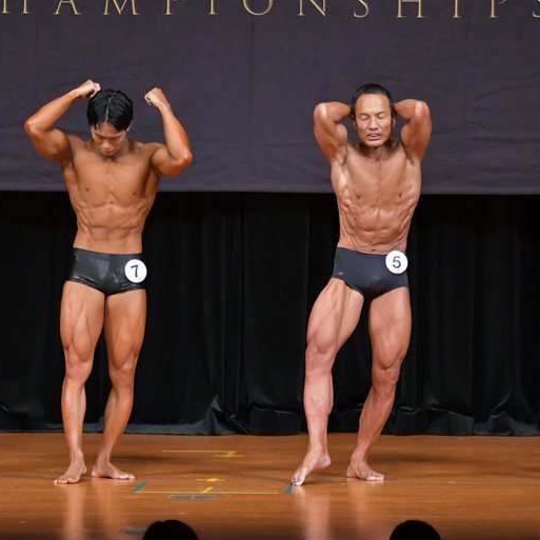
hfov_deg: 5.4
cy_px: 269
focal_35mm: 327
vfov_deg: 5.4
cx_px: 317
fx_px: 5771
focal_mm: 170
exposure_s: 1/400
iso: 5000
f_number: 5.6
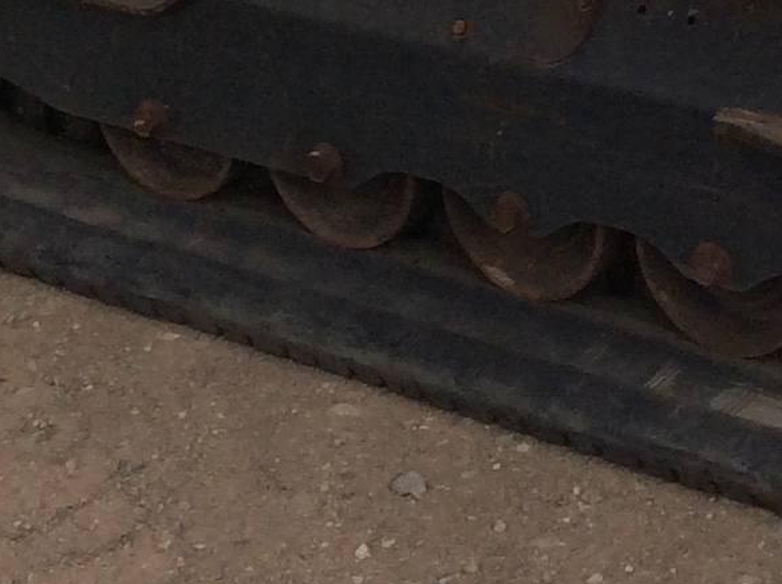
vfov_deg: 9.6
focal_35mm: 142
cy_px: -675
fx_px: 3203
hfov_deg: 13.4
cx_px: 1042
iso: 32
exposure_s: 1/473
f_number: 2.4
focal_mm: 3.3
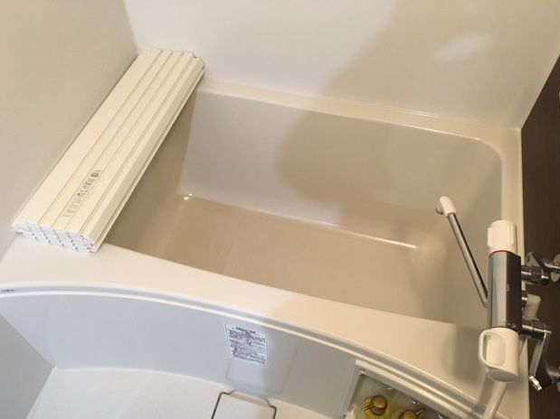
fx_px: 485
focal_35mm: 30
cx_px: 275
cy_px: 216
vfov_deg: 46.8
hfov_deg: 60.0
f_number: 2.2
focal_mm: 4.15
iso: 160
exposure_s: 1/30
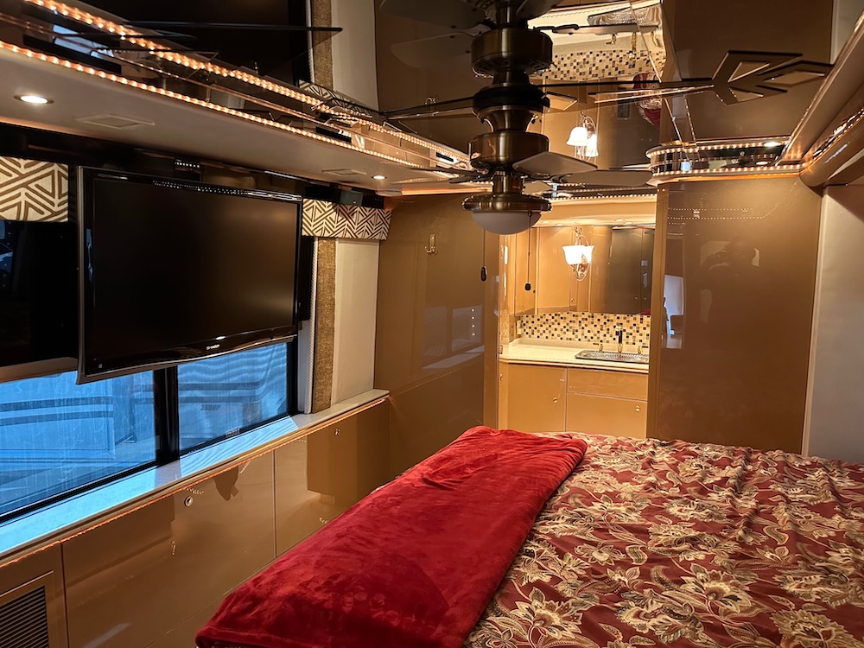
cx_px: 432
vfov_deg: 56.8
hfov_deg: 71.6
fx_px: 599
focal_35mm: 24
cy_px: 324
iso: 640
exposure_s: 1/60
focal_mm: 6.86
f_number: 1.78
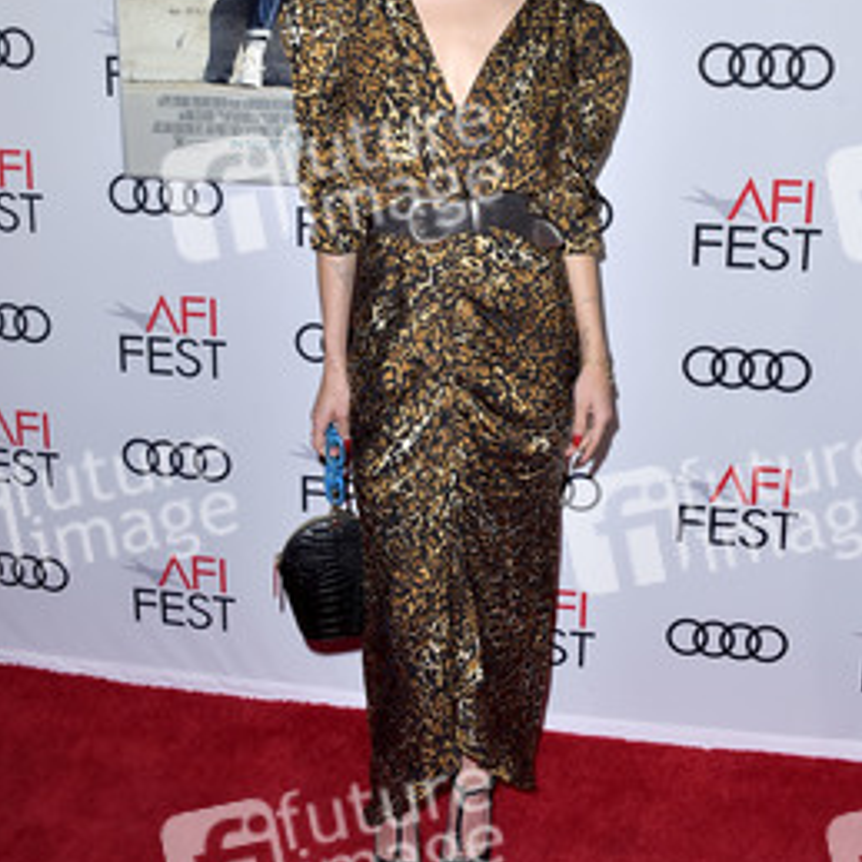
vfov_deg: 39.9
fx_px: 1183
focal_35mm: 42
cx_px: 431
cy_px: 349
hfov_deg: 40.0
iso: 320
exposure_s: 1/250
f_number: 7.1
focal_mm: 32
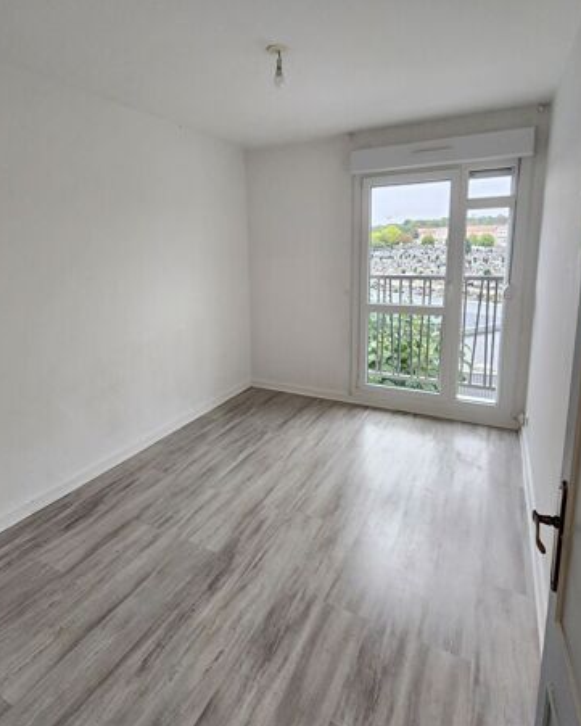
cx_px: 266
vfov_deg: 86.0
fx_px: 387
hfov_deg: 73.7
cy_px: 319
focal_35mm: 18
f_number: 2.2
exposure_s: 1/50
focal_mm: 2.2
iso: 160
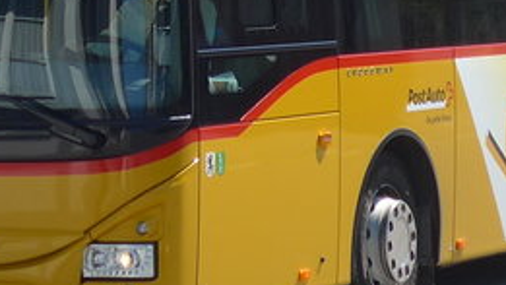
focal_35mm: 276
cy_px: -240
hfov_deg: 7.8
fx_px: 3704
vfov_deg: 4.4
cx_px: 145
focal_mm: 11.3
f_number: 3.4
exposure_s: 1/800
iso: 80
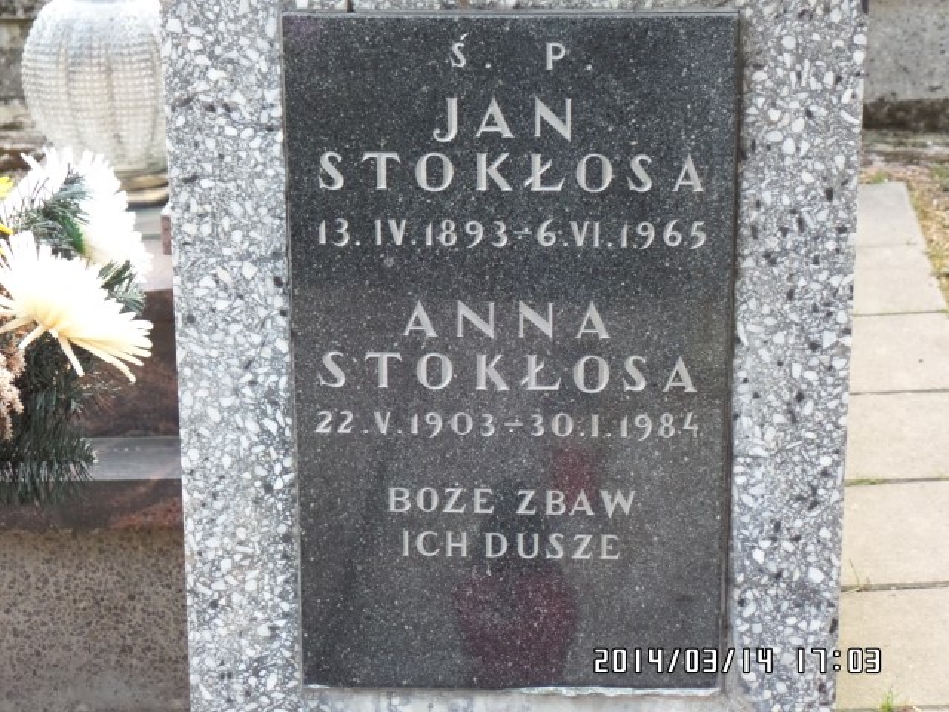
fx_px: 2550
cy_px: 356
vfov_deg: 15.9
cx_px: 474
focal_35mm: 93
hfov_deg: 21.1
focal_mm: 16.5
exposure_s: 1/45
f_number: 3.9
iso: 640
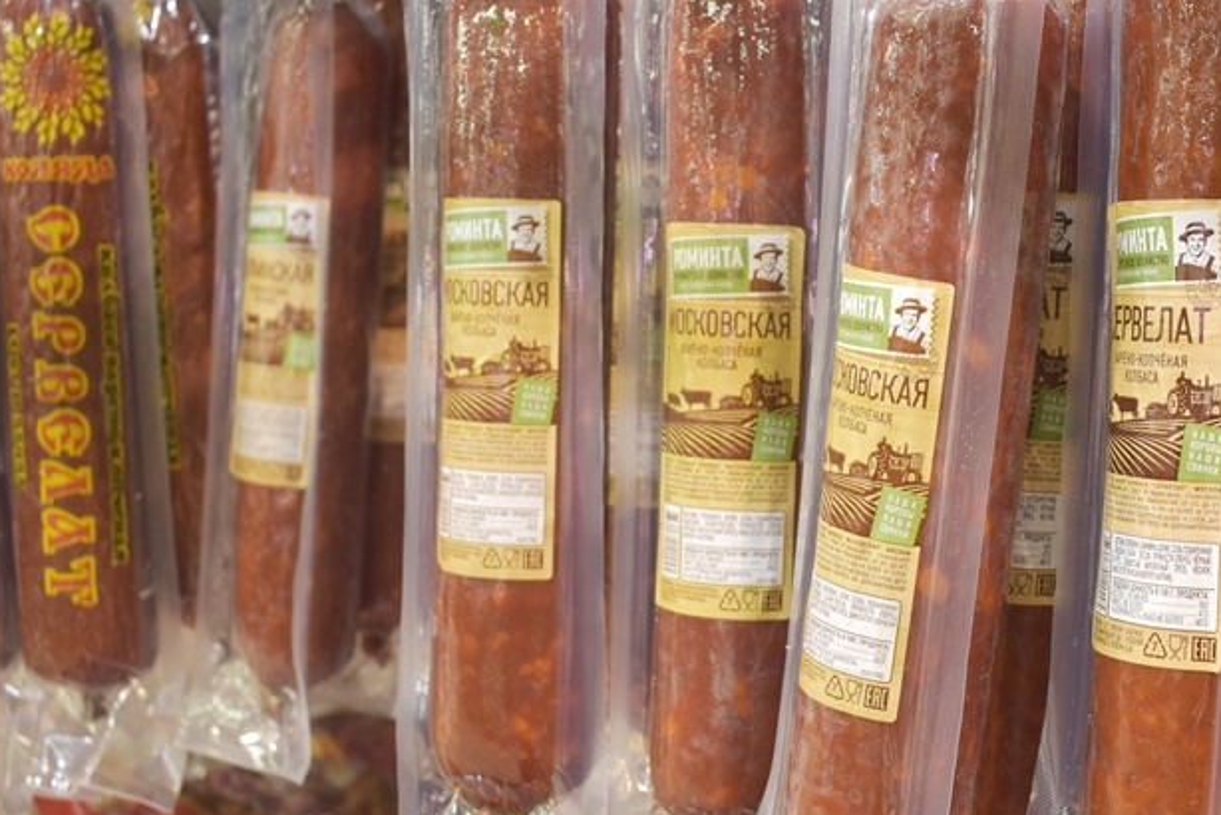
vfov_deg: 22.6
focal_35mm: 60
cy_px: 420
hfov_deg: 32.9
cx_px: 865
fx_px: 2036
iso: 400
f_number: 3.8
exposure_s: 1/50
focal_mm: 24
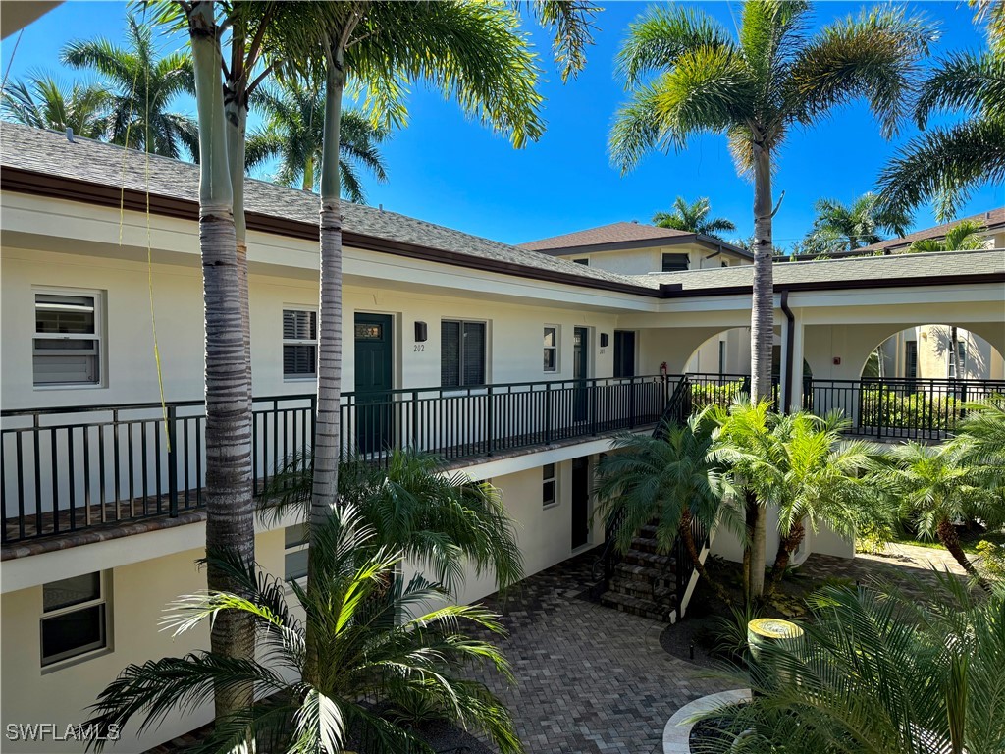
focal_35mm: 24
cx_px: 502
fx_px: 697
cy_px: 377
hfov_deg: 71.6
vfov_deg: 56.8
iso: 100
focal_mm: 6.76
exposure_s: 1/1855
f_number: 1.78
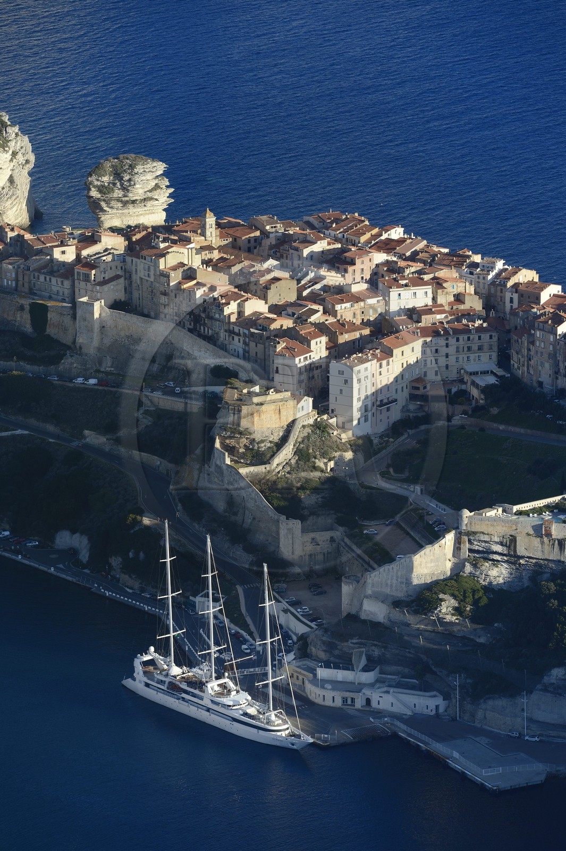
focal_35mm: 185
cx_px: 283
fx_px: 4367
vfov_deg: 11.1
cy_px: 426
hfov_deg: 7.4
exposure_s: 1/1000
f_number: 8
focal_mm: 185
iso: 400
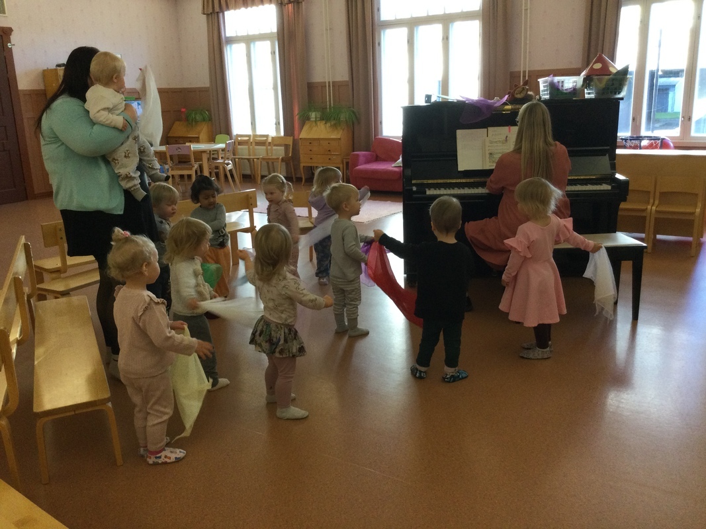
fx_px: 632
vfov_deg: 45.4
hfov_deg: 58.4
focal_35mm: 31
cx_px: 353
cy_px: 264
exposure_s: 1/33
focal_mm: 3.3
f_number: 2.4
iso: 50
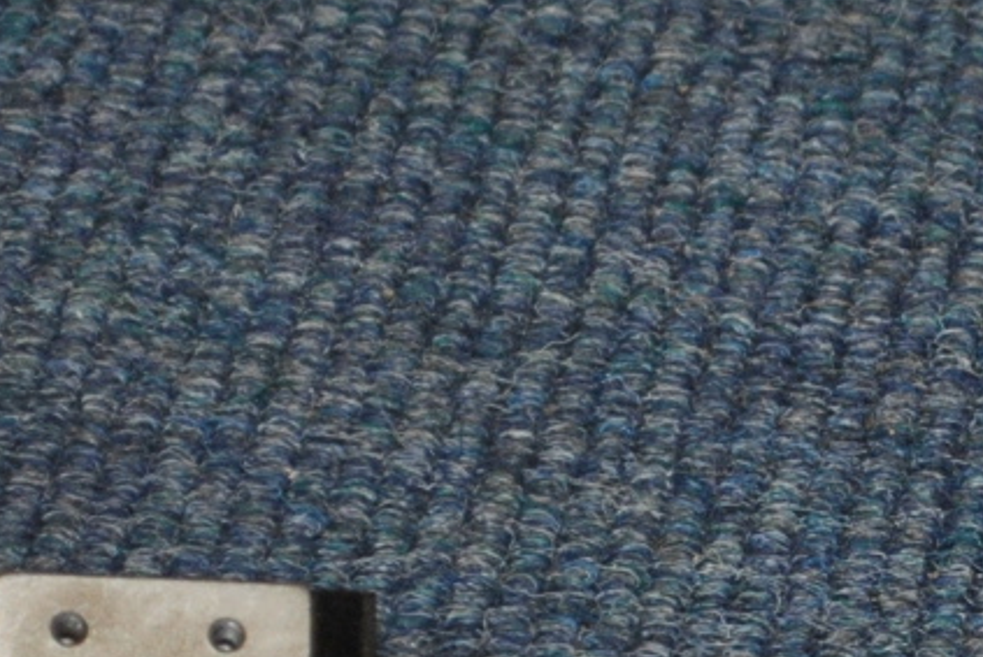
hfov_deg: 5.8
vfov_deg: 3.9
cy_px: 761
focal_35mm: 357
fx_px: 9758
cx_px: 741
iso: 200
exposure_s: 1/60
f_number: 5.6
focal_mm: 52
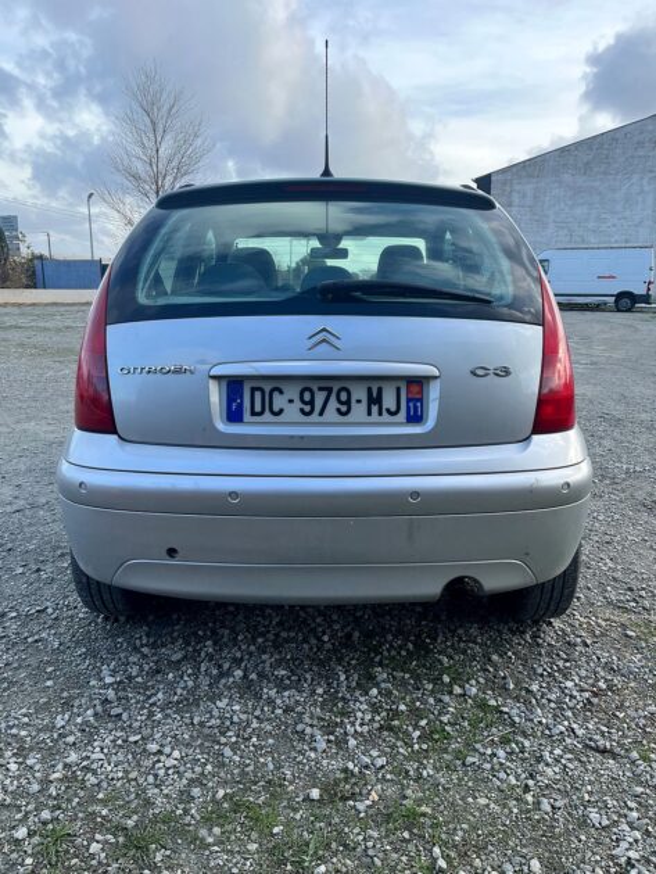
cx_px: 328
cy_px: 437
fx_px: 657
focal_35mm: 26
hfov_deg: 53.1
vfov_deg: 67.3
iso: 50
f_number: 1.6
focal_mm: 5.1
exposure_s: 1/1046
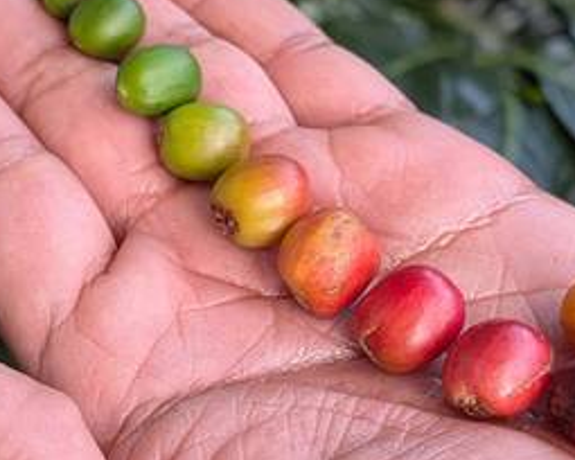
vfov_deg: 17.5
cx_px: 244
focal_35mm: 88
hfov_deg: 21.7
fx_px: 1498
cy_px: 212
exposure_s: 1/201
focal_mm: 6.9
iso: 85
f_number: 1.68
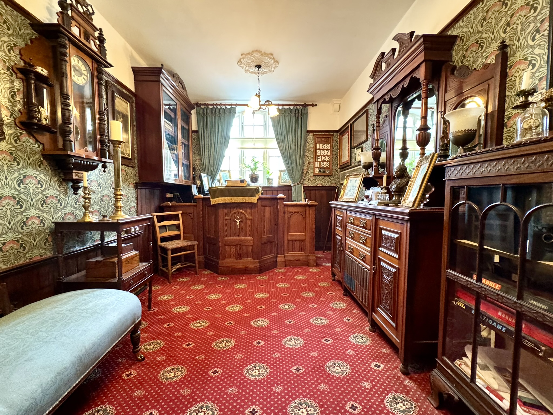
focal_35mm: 14
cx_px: 276
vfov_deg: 85.7
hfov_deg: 102.1
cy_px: 208
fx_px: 224
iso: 640
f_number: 2.2
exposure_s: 1/50
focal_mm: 2.22
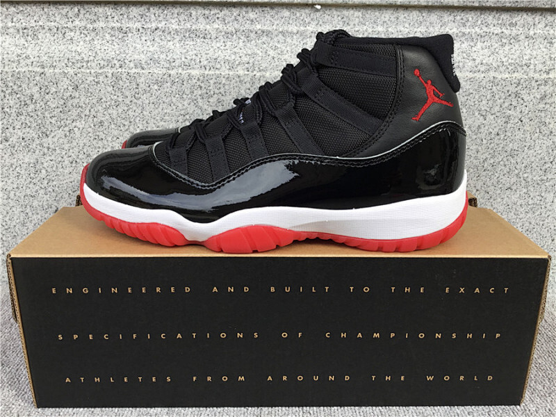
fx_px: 498
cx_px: 278
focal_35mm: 31
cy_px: 208
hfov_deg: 58.4
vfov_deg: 45.4
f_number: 2.4
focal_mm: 3.3
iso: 25
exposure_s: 1/228
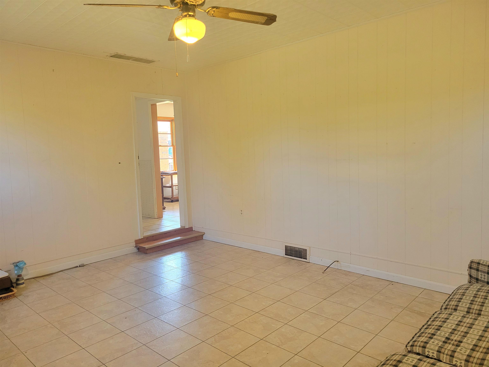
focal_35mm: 26
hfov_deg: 67.3
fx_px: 367
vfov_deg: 53.1
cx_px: 244
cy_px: 184
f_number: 1.8
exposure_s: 1/120
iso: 320
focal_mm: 5.4
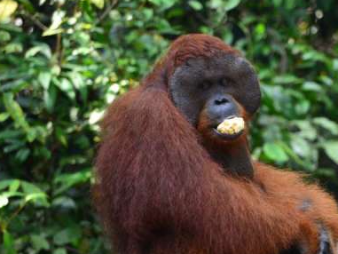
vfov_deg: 3.7
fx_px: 3946
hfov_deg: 4.9
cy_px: 187
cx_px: 317
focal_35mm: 404
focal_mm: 200
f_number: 2.8
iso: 180
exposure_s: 1/200
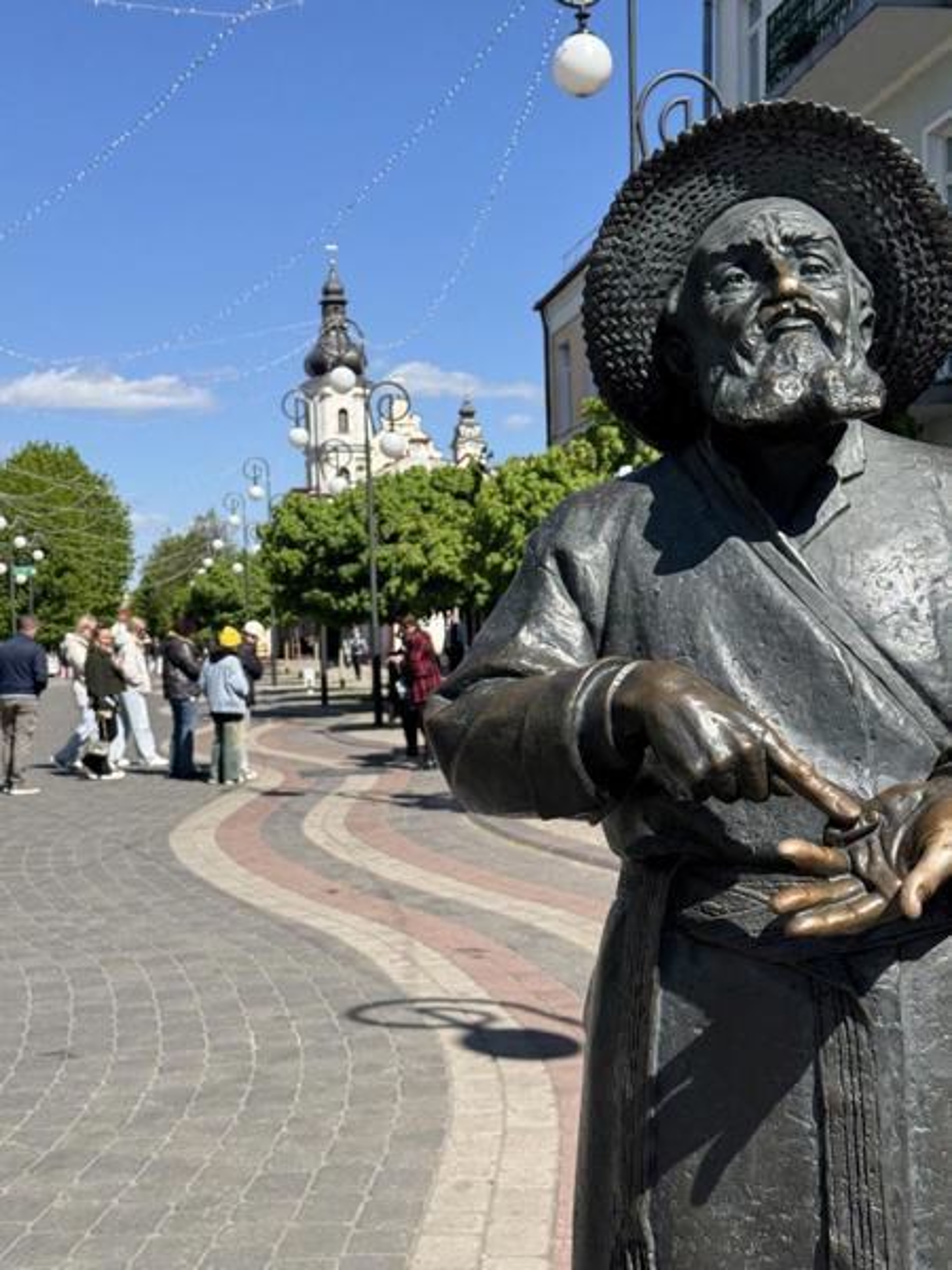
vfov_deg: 39.7
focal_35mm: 48
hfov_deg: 30.3
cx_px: 476
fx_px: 1760
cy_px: 635
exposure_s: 1/3610
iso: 64
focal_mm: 6.76
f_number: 1.78
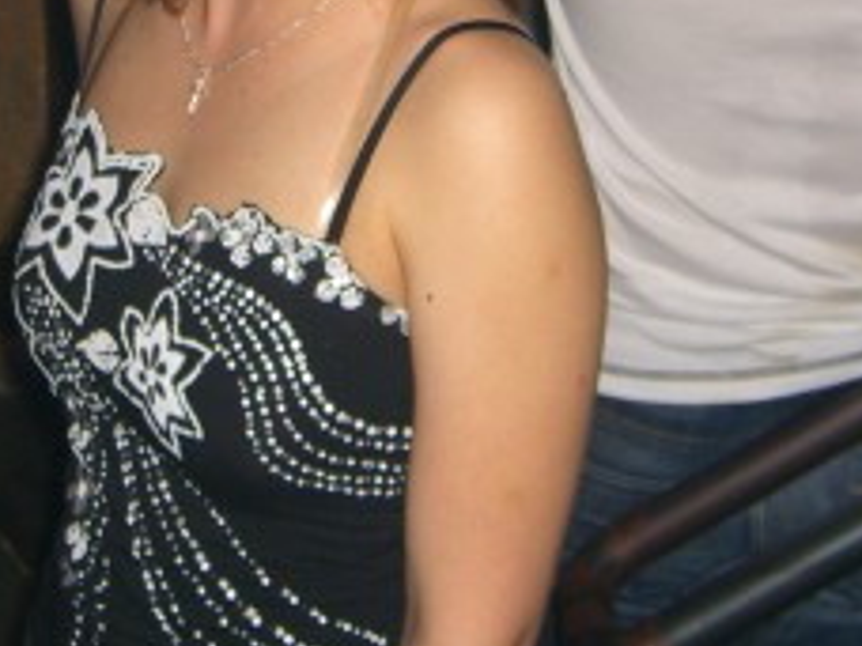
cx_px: 340
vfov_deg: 14.5
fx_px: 2490
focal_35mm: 100
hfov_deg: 19.6
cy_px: -45
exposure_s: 1/60
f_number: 2.8
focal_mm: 7.9
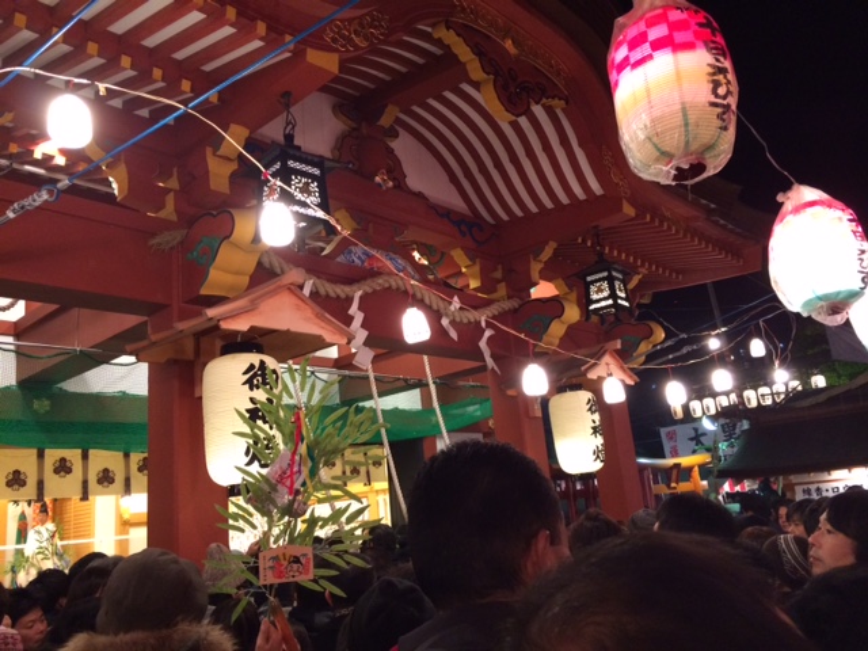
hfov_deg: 61.7
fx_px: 727
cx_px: 434
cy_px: 326
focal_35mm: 29
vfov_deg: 48.2
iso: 200
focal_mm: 4.15
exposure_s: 1/30
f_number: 2.2
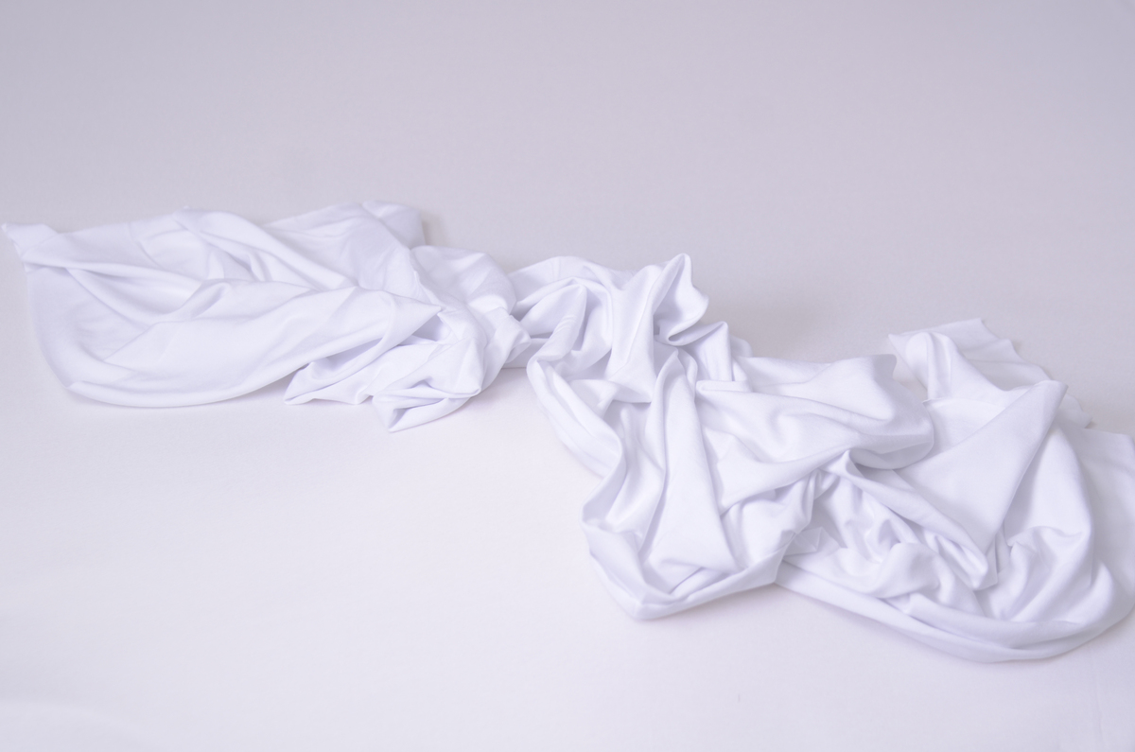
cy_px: 376
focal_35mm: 69
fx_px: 2171
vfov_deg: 19.6
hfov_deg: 29.3
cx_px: 568
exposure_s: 1/100
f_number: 4
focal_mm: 46
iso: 200
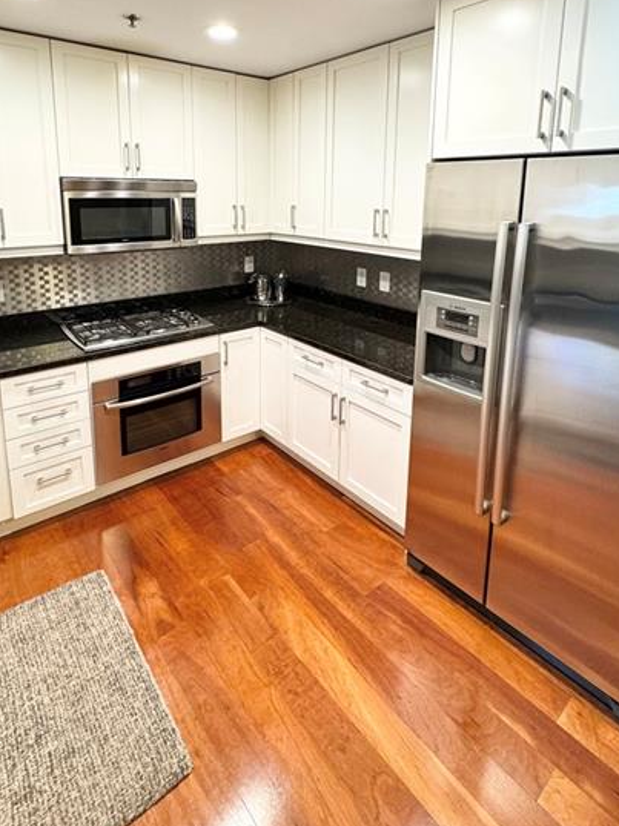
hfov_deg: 65.9
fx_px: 477
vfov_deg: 79.0
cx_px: 292
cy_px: 272
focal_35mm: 20
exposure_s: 1/60
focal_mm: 2.22
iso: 160
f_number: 2.2
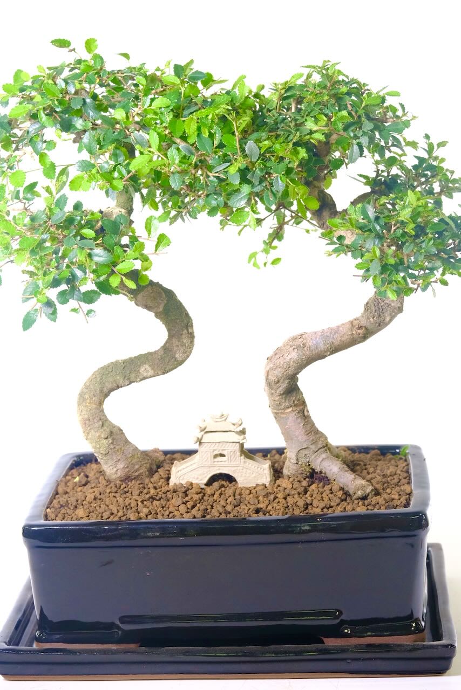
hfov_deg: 13.6
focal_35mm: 101
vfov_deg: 20.2
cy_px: 345
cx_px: 230
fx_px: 1939
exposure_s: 1/30
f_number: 7.1
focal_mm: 67.1
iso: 1600
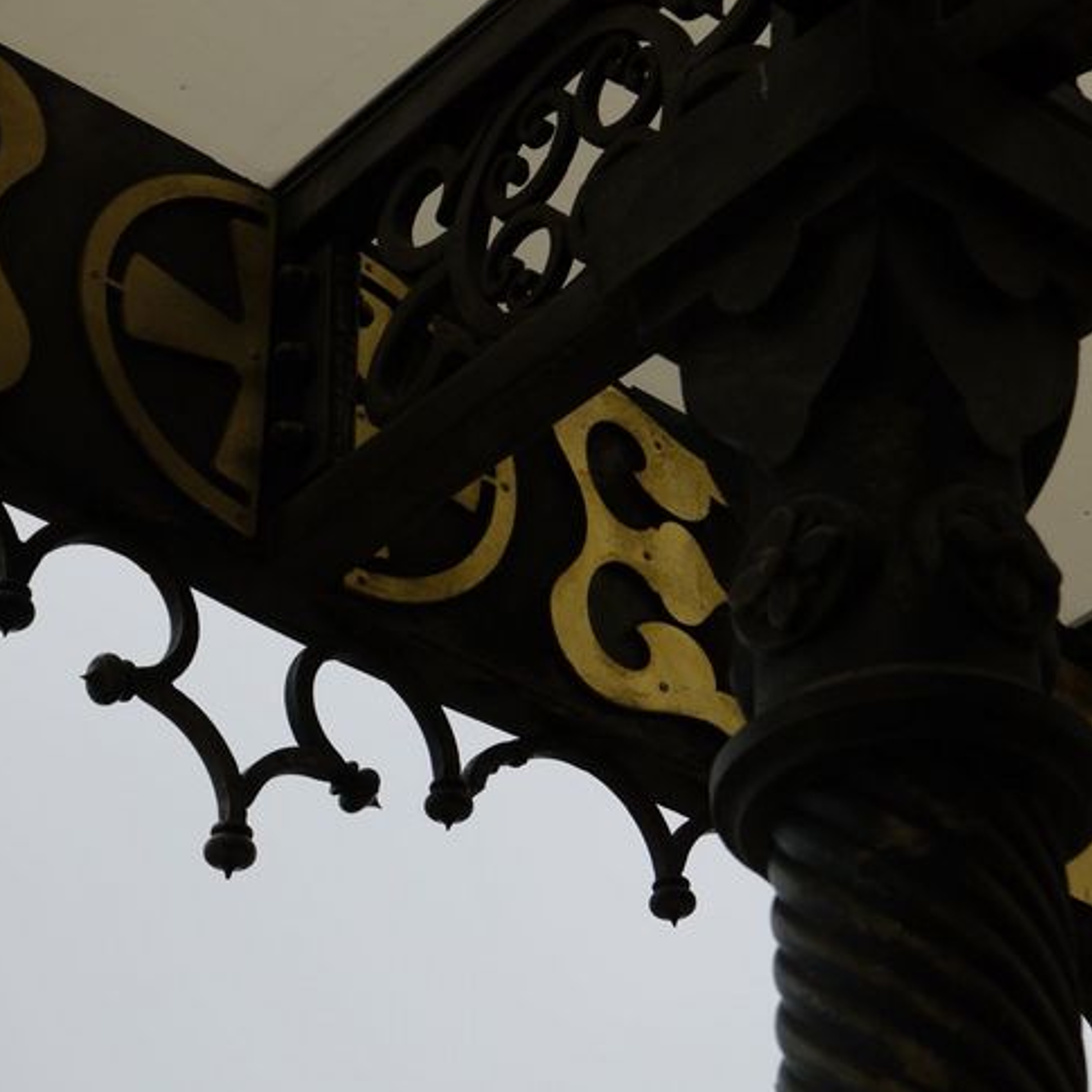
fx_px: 3569
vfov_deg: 17.4
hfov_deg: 17.4
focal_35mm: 100
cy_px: 591
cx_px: 545
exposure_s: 1/250
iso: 200
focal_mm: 42
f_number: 7.1
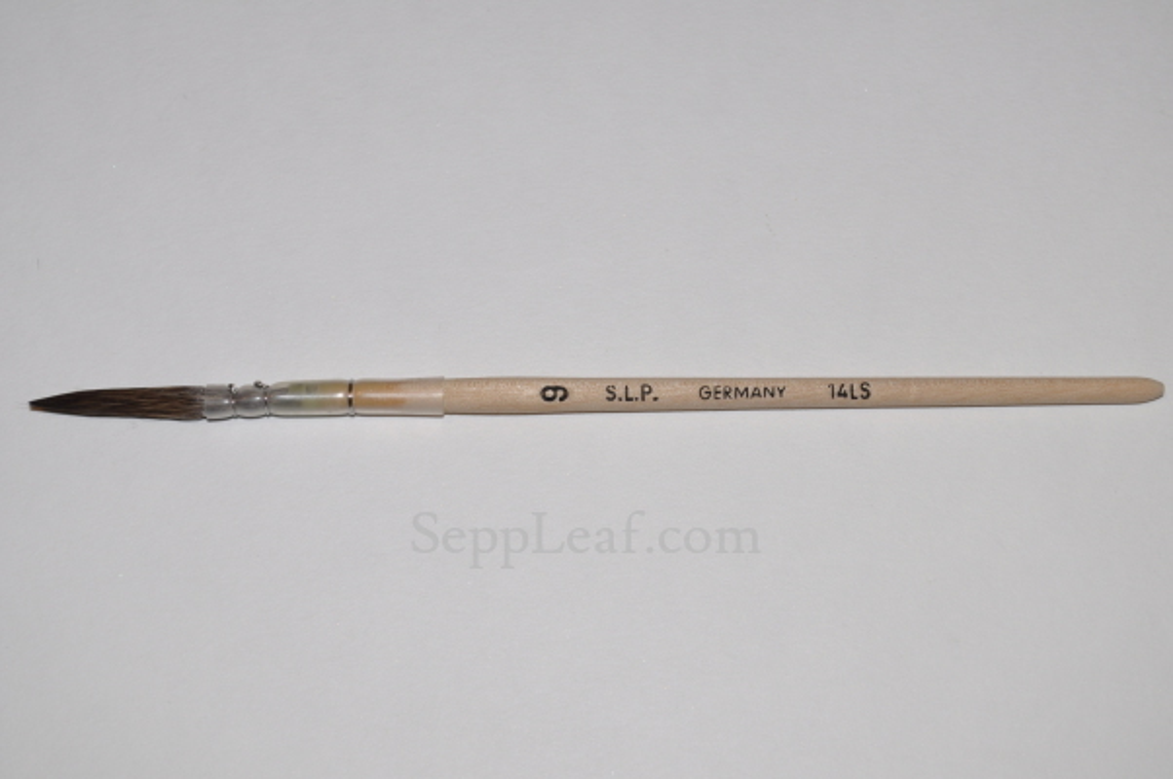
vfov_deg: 18.1
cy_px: 390
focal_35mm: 75
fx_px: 2441
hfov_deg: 27.0
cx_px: 586
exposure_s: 1/160
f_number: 9
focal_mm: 50
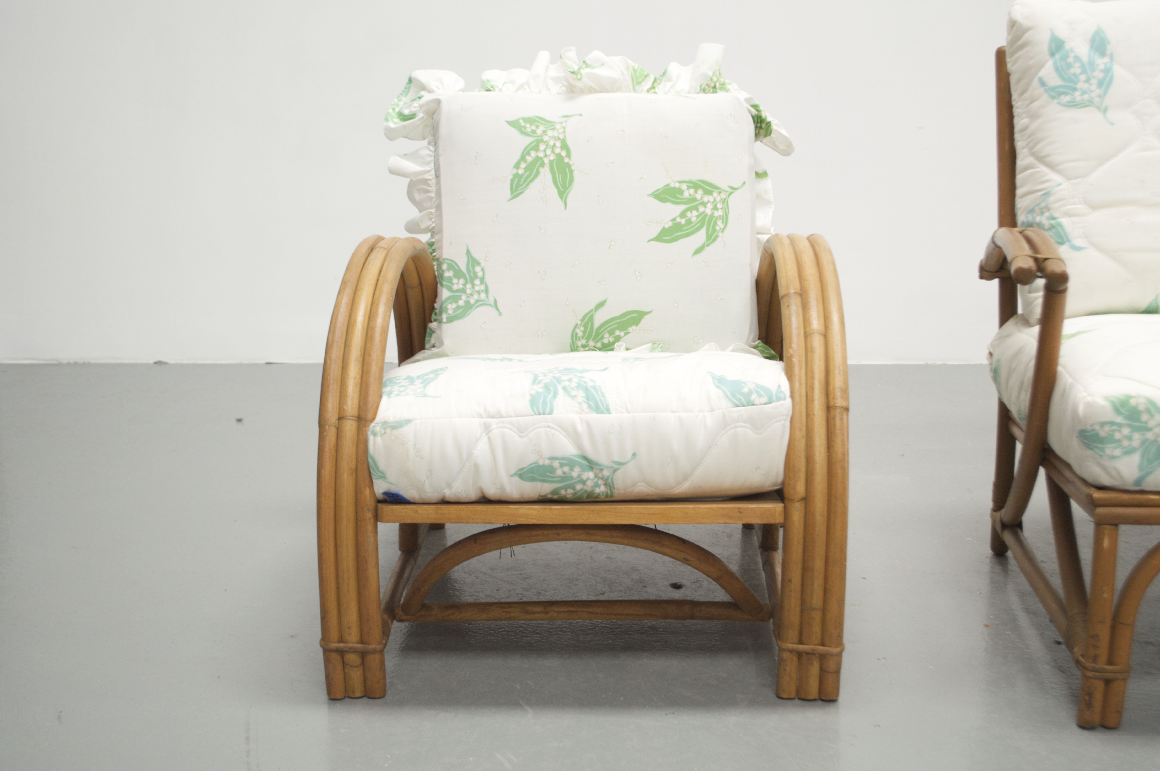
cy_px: 386
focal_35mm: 48
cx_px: 580
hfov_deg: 41.1
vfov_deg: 28.0
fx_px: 1545
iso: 200
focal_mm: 32
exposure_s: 1/30
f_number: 4.8
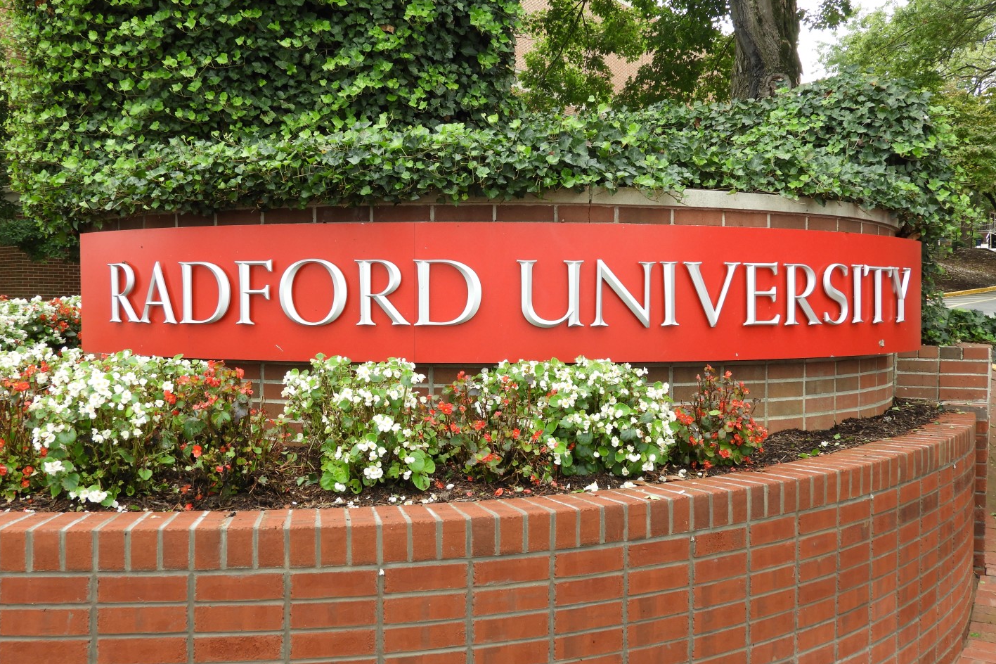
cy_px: 325
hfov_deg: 51.9
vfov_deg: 35.9
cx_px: 503
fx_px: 1023
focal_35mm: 37
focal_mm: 6.3
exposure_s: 1/200
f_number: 3.8
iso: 100
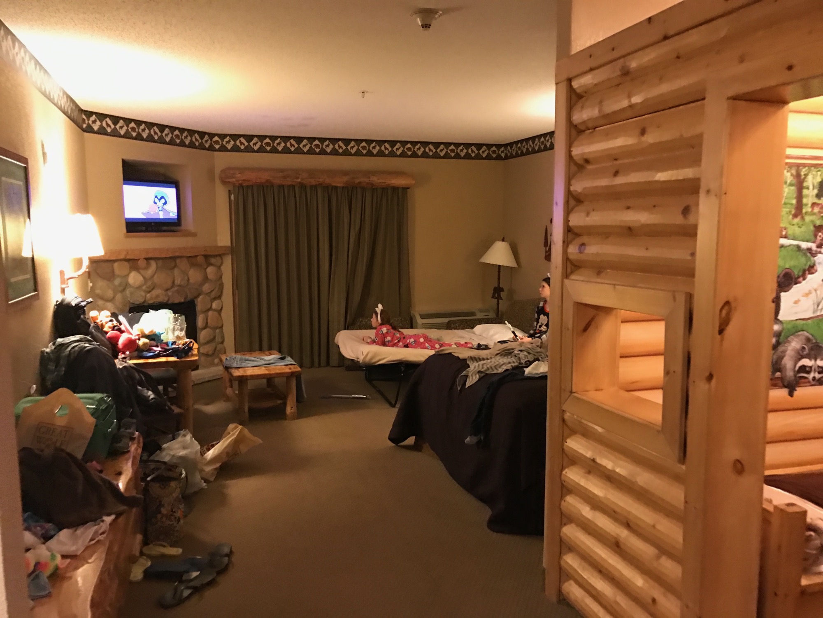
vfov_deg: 49.7
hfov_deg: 63.4
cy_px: 309
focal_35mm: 28
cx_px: 412
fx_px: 666
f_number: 1.8
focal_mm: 3.99
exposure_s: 1/4
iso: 100
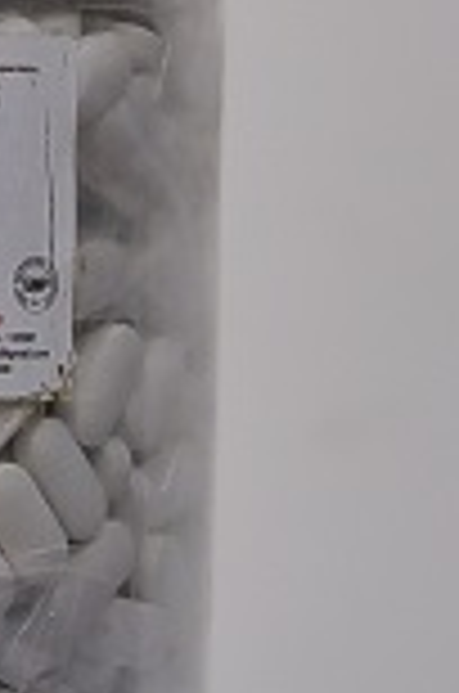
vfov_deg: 12.5
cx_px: -292
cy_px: 234
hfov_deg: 8.1
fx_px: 3150
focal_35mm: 164
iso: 1000
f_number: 4
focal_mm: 48
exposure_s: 1/160
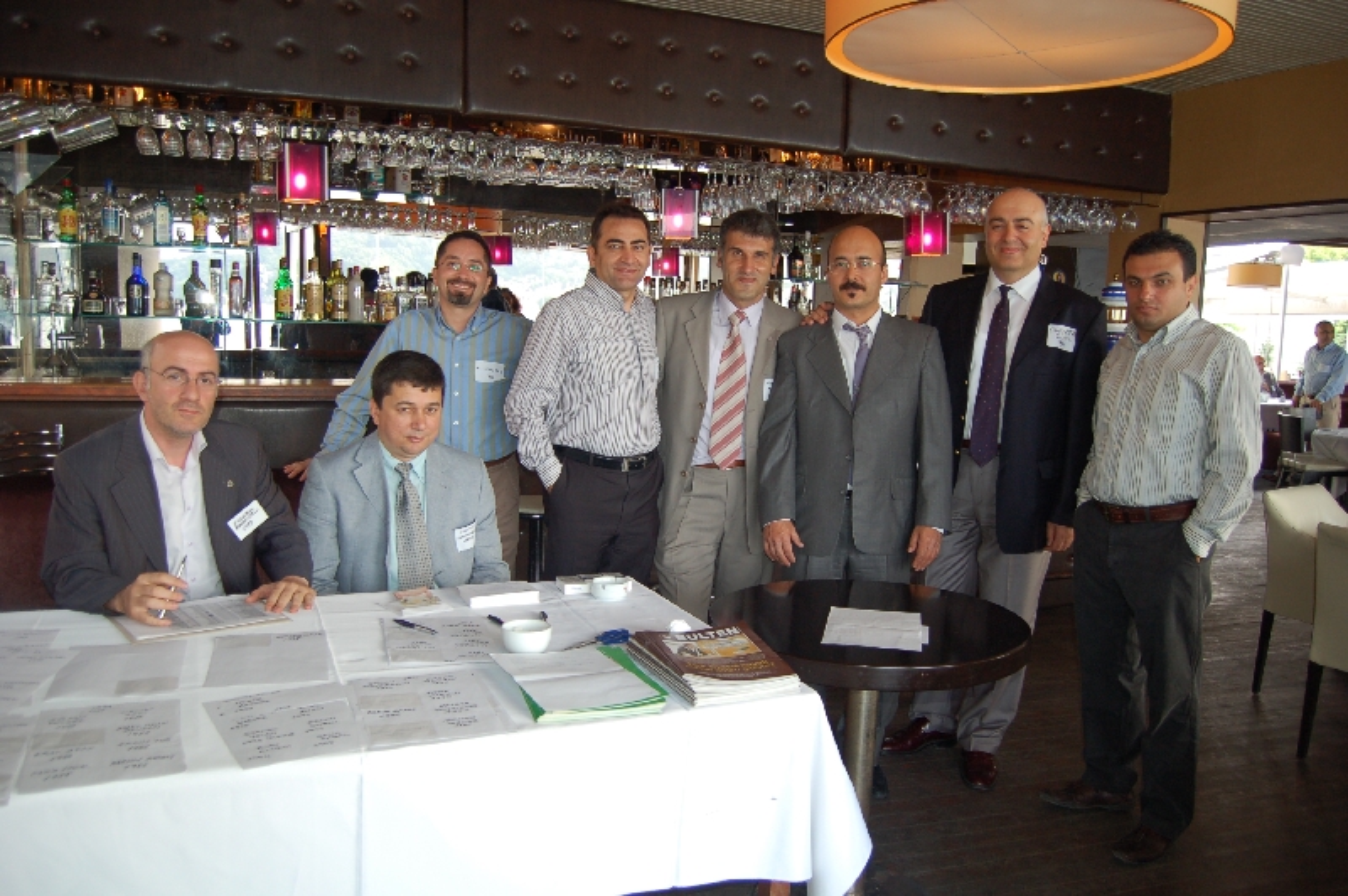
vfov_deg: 47.9
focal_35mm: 27
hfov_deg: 67.4
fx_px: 1010
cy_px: 448
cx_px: 674
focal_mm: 18
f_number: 3.5
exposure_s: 1/60
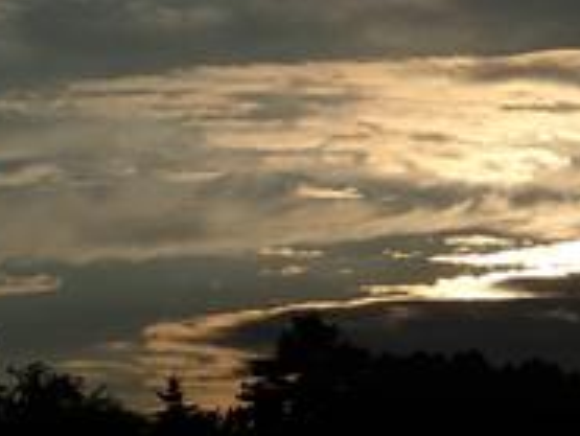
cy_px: 125
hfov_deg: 10.9
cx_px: 461
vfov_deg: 8.3
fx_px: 3018
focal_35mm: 180
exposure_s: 1/400
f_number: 16
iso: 100
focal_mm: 13.5
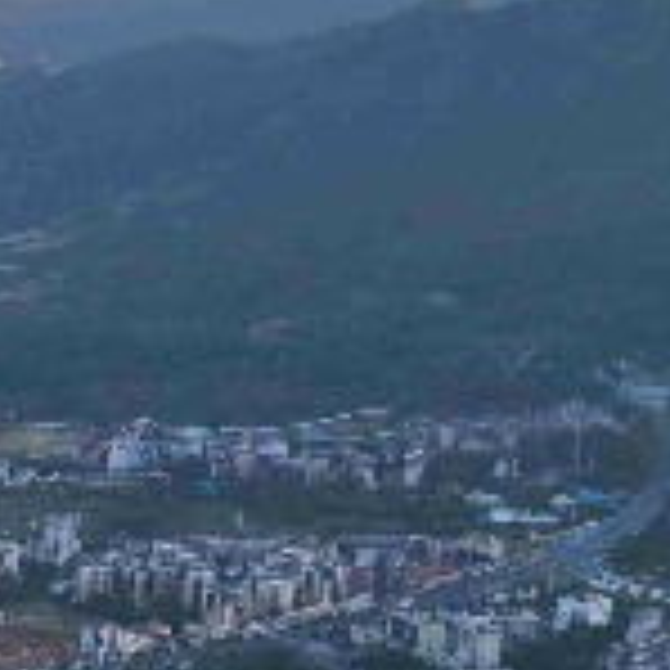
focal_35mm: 131
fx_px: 2869
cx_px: -935
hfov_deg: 11.2
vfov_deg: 13.0
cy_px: 787
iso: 100
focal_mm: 10.26
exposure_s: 1/120
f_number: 5.6
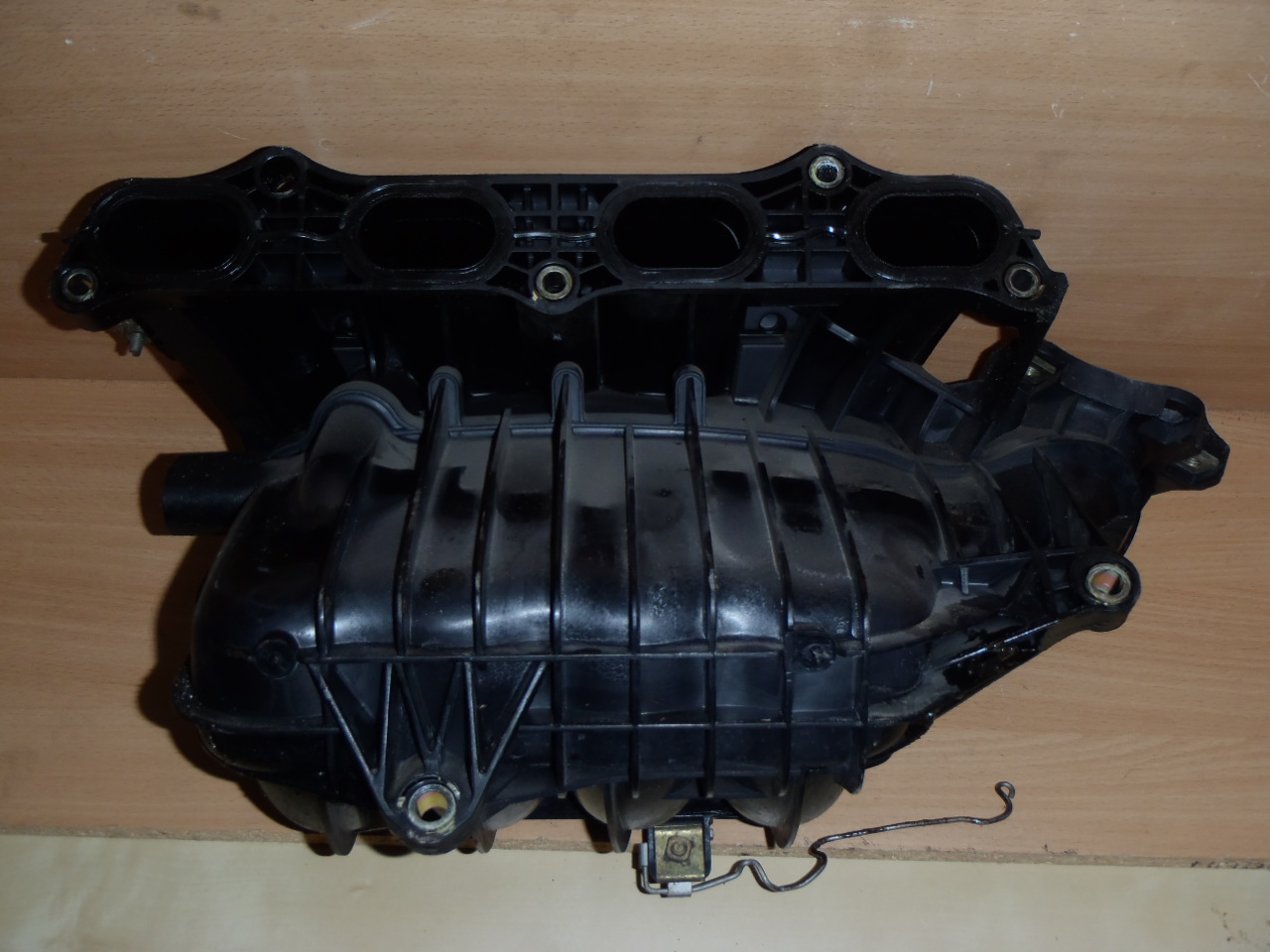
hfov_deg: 49.0
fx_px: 1394
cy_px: 476
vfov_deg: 37.7
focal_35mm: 38
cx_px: 635
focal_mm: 6.83
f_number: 4.6
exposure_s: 1/40
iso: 100
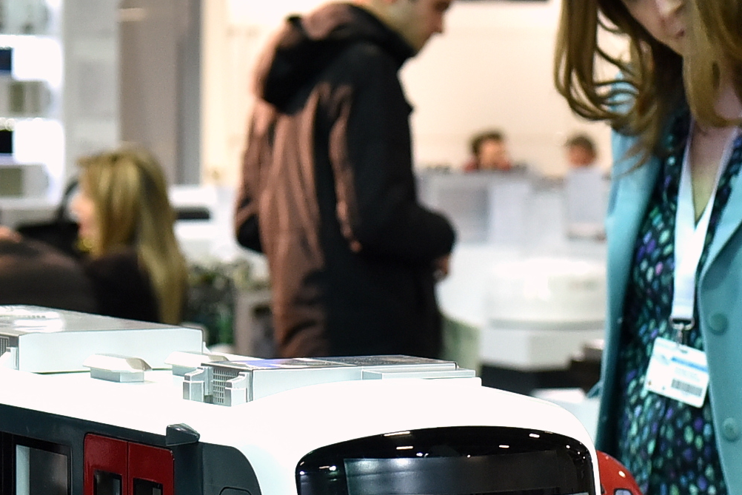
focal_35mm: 202
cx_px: 321
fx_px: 4165
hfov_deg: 10.2
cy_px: 180
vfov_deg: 6.8
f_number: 4
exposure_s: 1/160
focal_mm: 55
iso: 1600
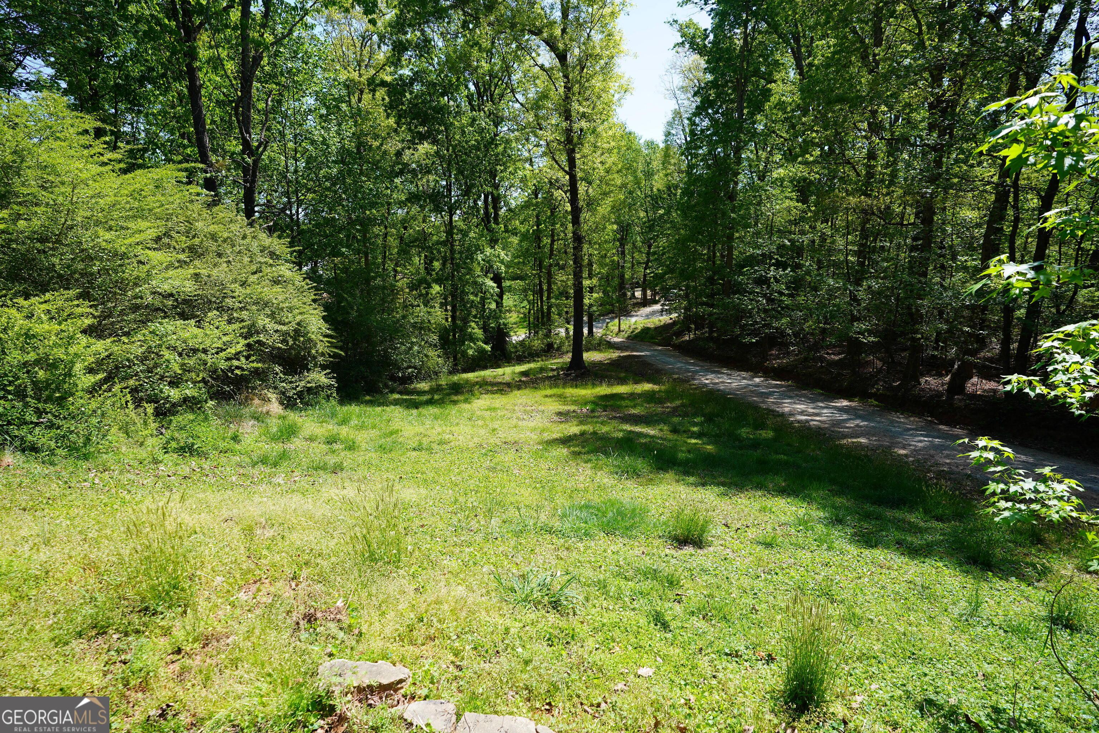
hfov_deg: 93.3
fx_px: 519
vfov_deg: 70.4
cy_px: 366
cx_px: 550
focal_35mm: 17
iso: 100
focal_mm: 17
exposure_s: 1/200
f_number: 5
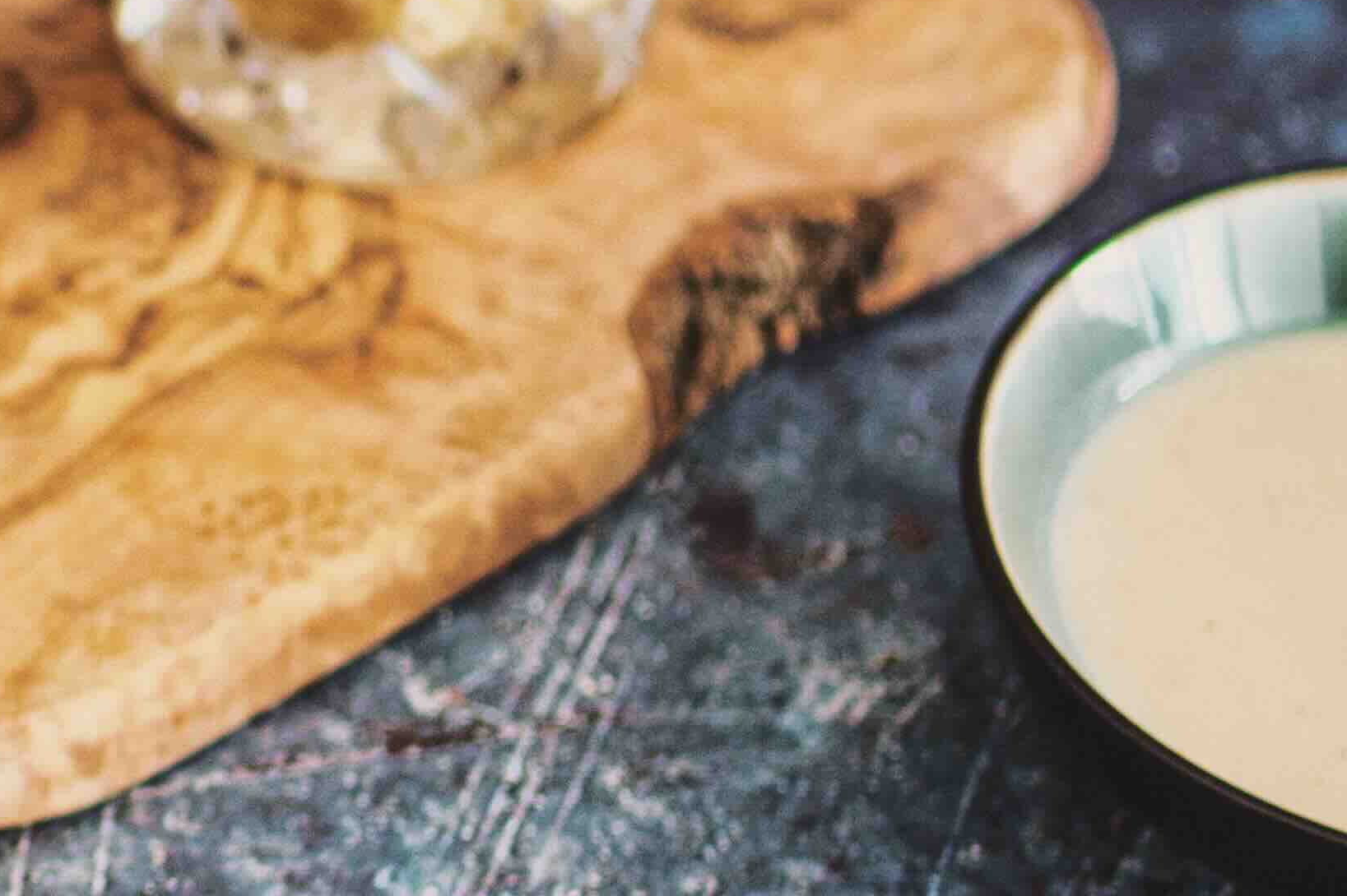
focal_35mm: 184
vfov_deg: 7.4
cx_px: -370
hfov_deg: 10.9
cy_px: -150
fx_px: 6882
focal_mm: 35
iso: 400
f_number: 1.8
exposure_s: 1/80
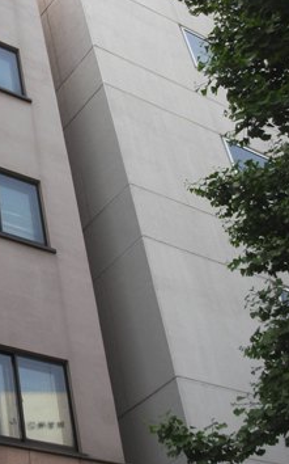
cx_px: -12
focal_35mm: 67
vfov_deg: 30.5
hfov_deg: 18.8
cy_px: 173
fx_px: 845
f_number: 3
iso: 50
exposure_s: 1/224
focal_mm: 5.8
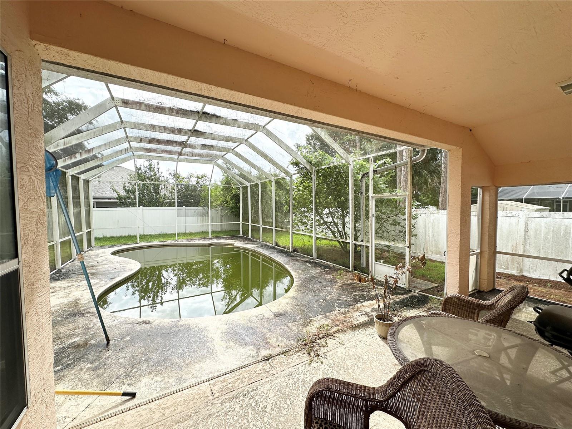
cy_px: 214
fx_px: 231
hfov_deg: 102.1
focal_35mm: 14
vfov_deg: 85.7
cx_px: 286
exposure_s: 1/523
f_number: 2.2
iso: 40
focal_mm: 2.22
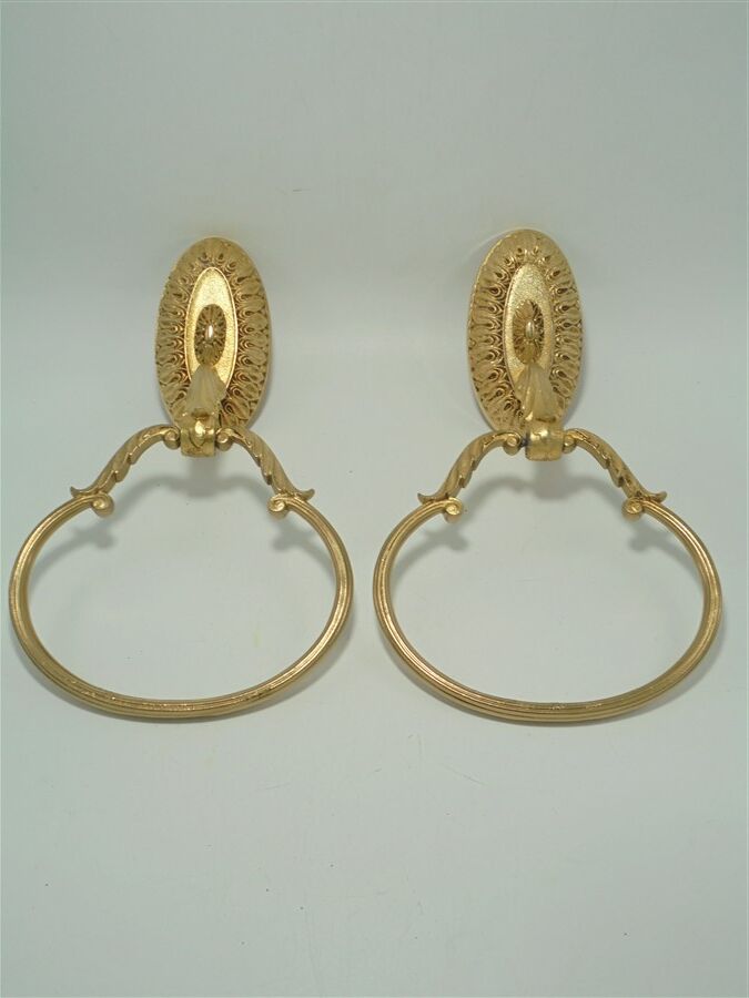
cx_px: 374
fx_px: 1096
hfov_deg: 37.7
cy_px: 499
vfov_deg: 49.0
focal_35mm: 38
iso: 100
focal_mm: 6.9
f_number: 4.2
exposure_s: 1/80
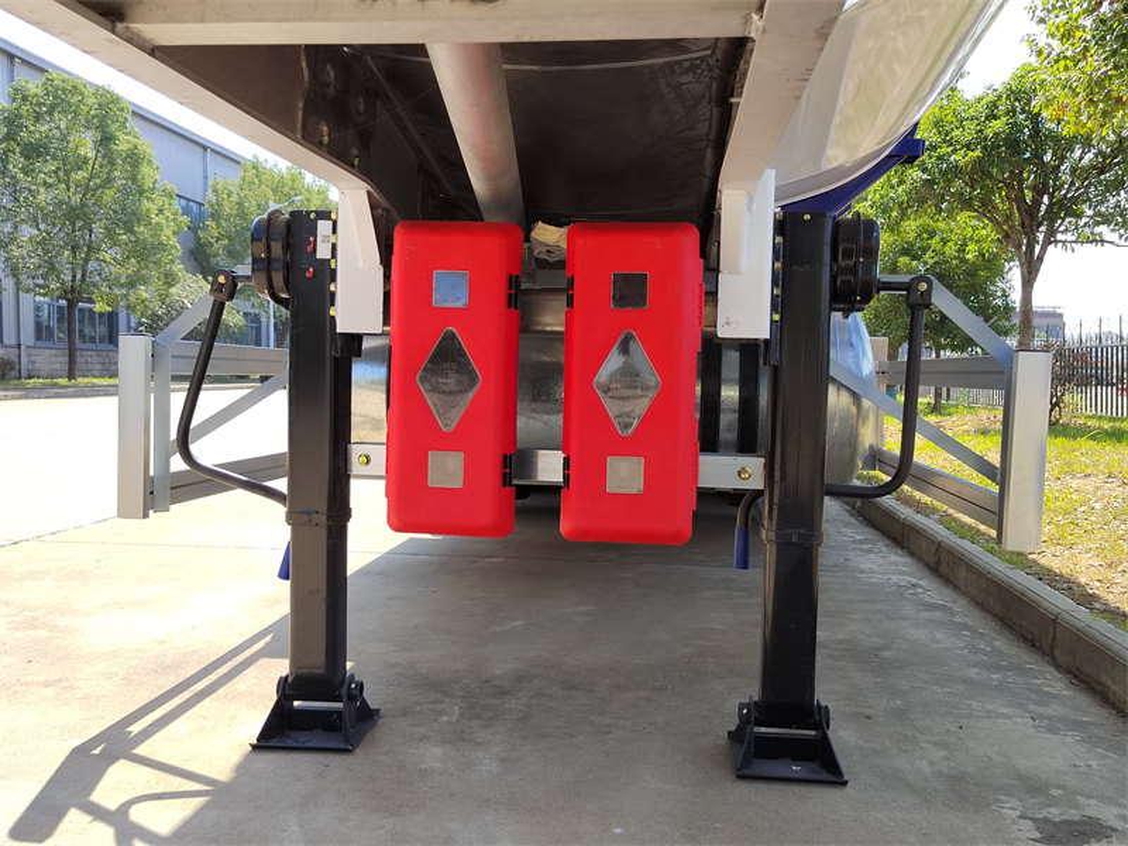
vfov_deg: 45.4
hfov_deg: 58.4
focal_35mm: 31
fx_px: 1010
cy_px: 423
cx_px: 564
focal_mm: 5.52
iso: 213
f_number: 1.9
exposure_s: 1/691
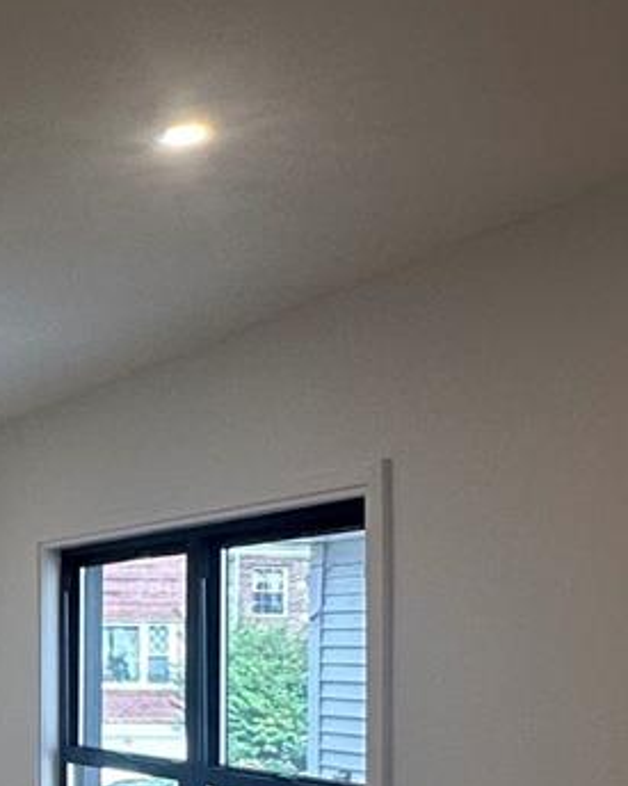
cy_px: 633
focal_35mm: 61
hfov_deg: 18.8
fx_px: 1418
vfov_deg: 30.2
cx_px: -523
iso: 100
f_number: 2.2
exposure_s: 1/120
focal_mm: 2.22
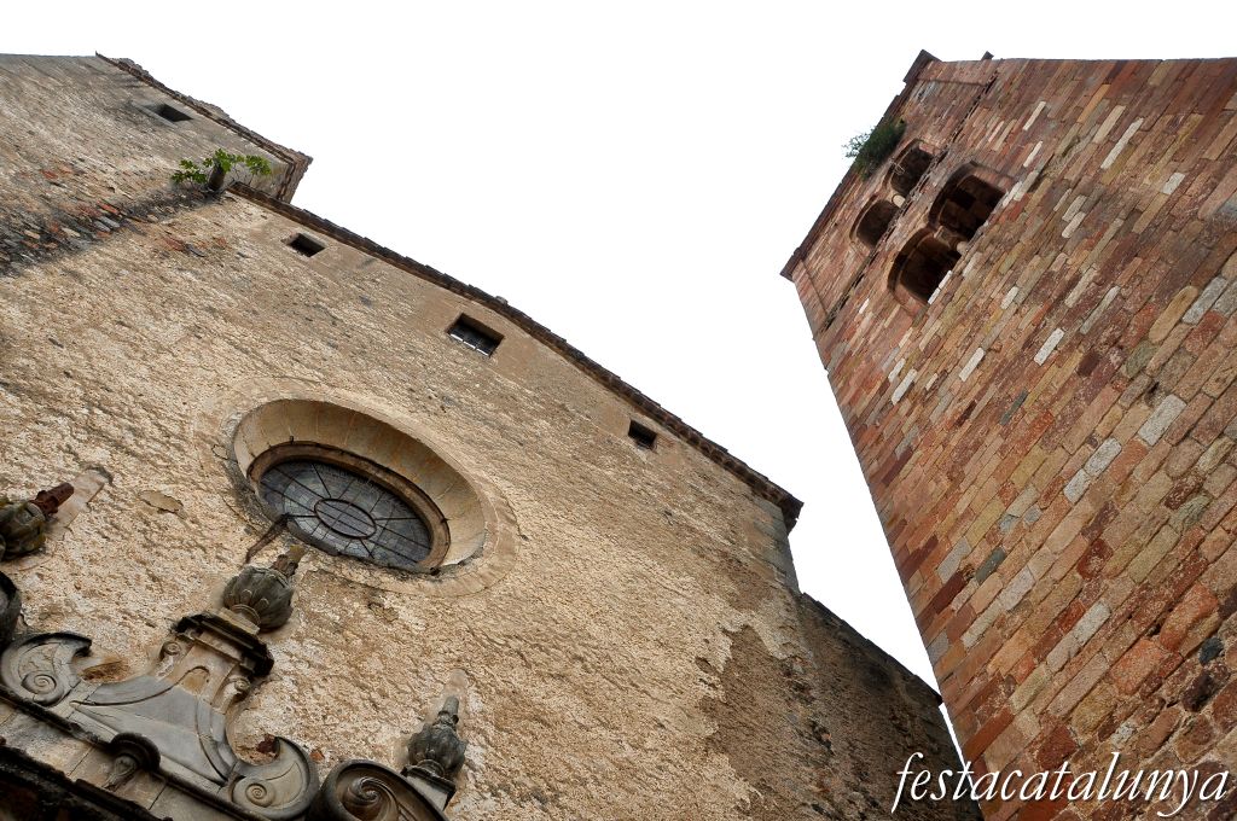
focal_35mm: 27
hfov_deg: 67.4
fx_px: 927
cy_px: 410
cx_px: 618
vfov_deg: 47.8
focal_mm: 18
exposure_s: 1/250
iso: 500
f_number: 8
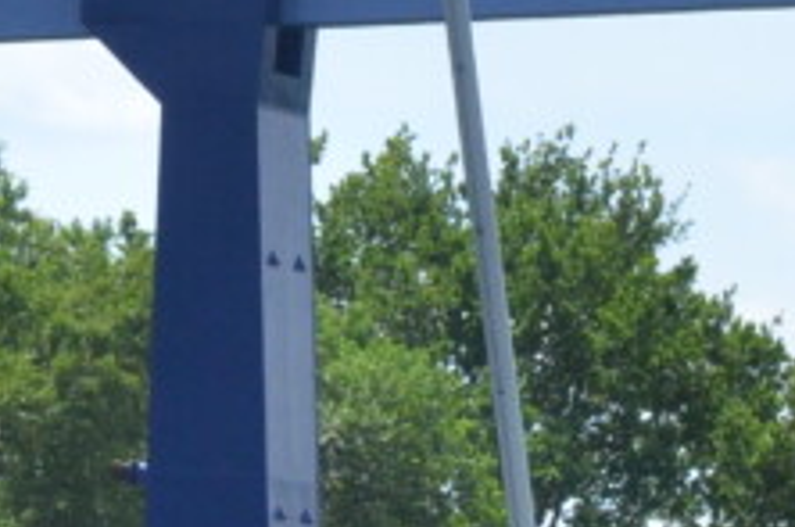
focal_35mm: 476
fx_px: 10486
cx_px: 970
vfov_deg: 2.9
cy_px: 739
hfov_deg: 4.3
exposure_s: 1/800
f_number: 14
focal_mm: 55
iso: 800
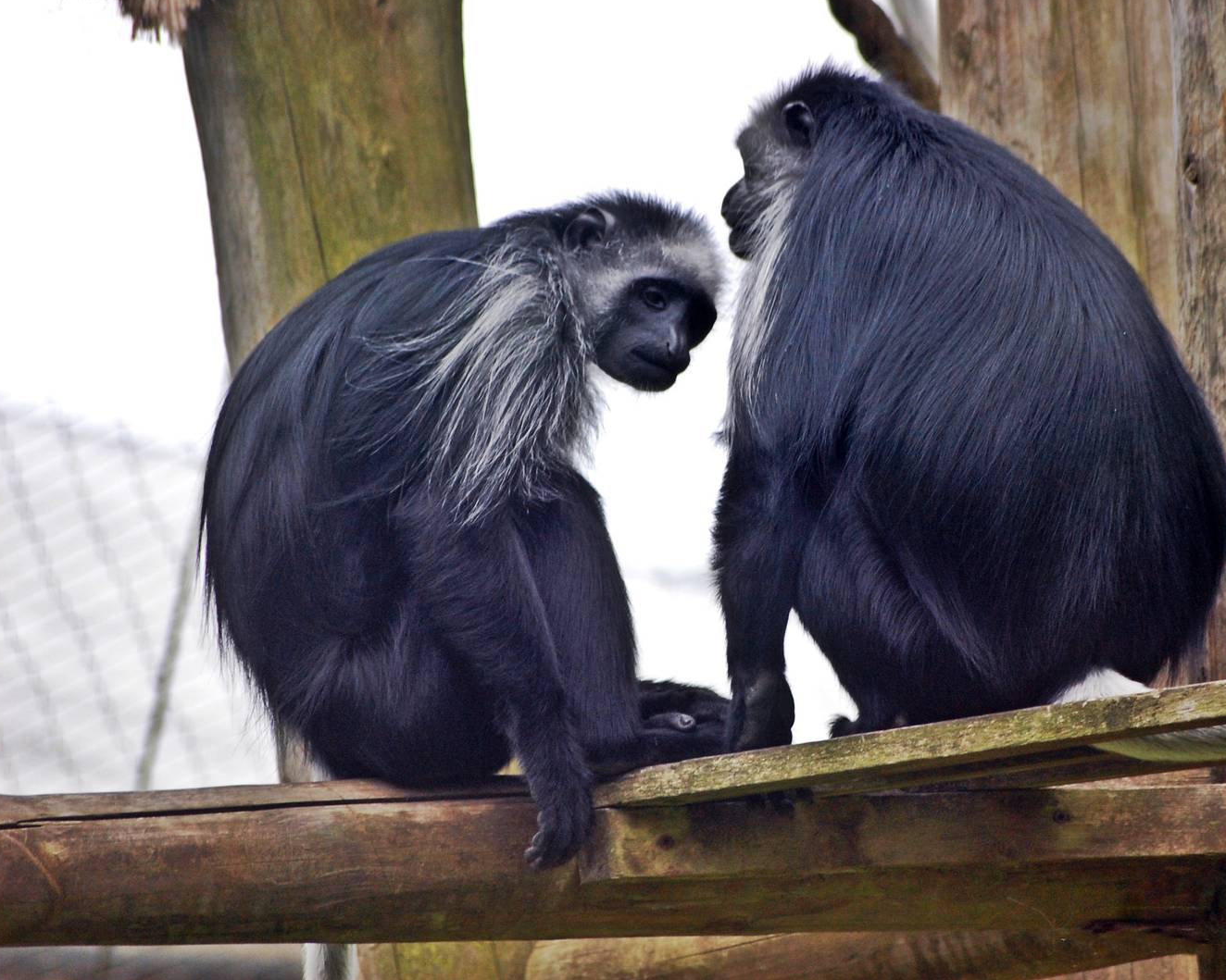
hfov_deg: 5.7
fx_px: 12336
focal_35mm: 340
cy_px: 489
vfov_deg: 4.6
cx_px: 730
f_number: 5.6
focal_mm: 200
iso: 800
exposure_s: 1/500
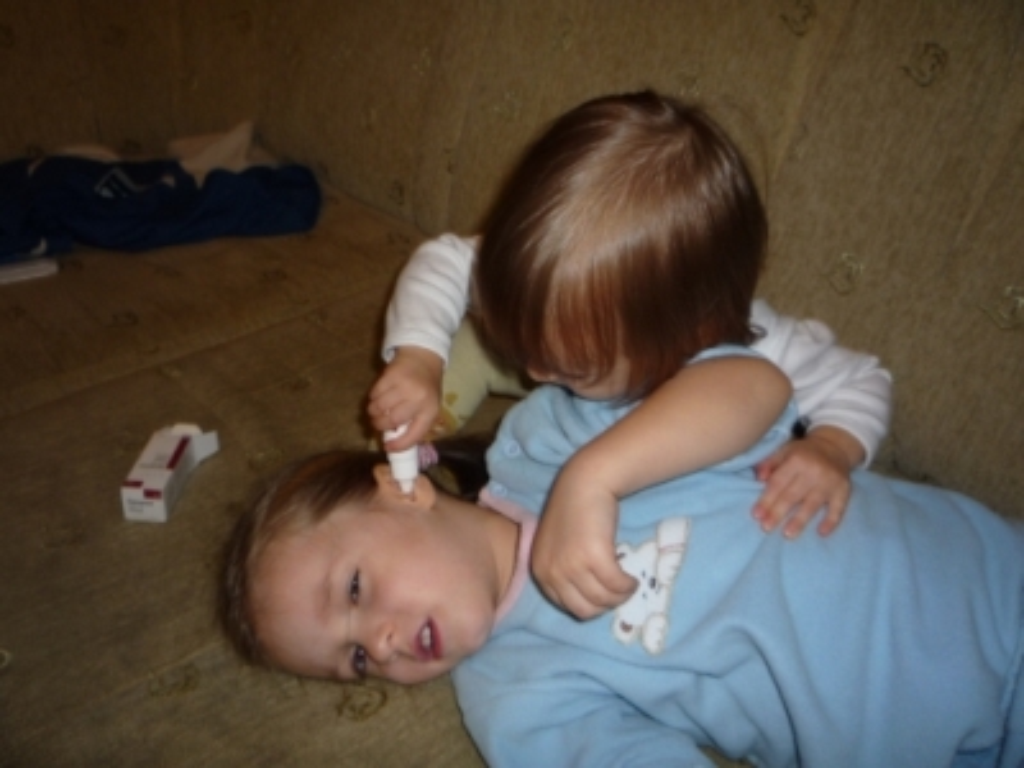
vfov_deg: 46.8
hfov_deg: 60.0
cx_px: 512
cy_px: 384
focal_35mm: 30
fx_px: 887
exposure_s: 1/30
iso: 100
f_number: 3.3
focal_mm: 5.2
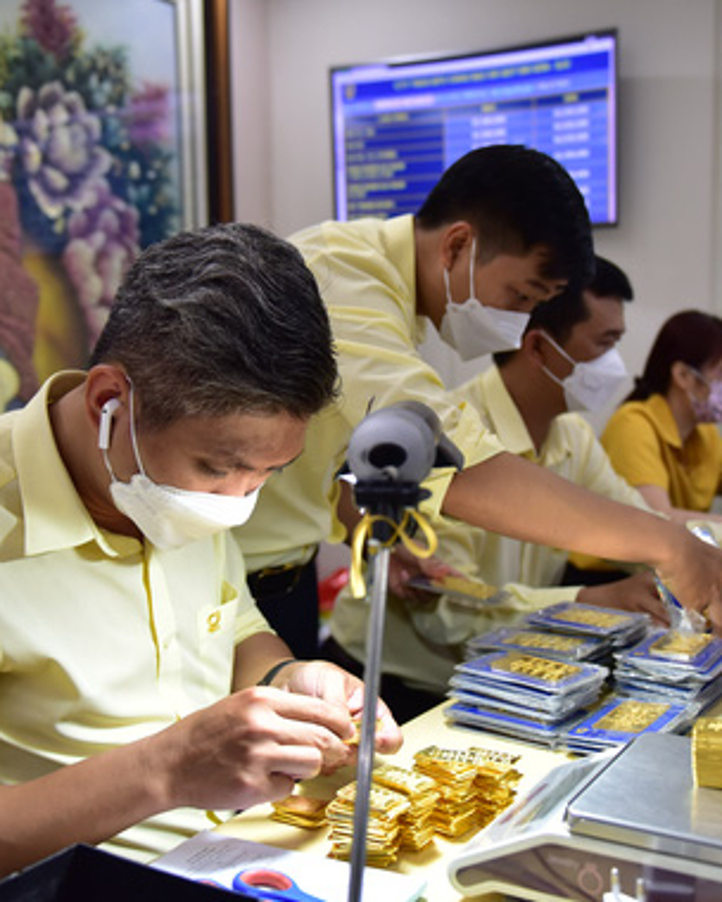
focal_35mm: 42
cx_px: 428
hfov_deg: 35.6
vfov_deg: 43.8
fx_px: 1122
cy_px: 457
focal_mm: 29
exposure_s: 1/250
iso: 1250
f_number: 2.8
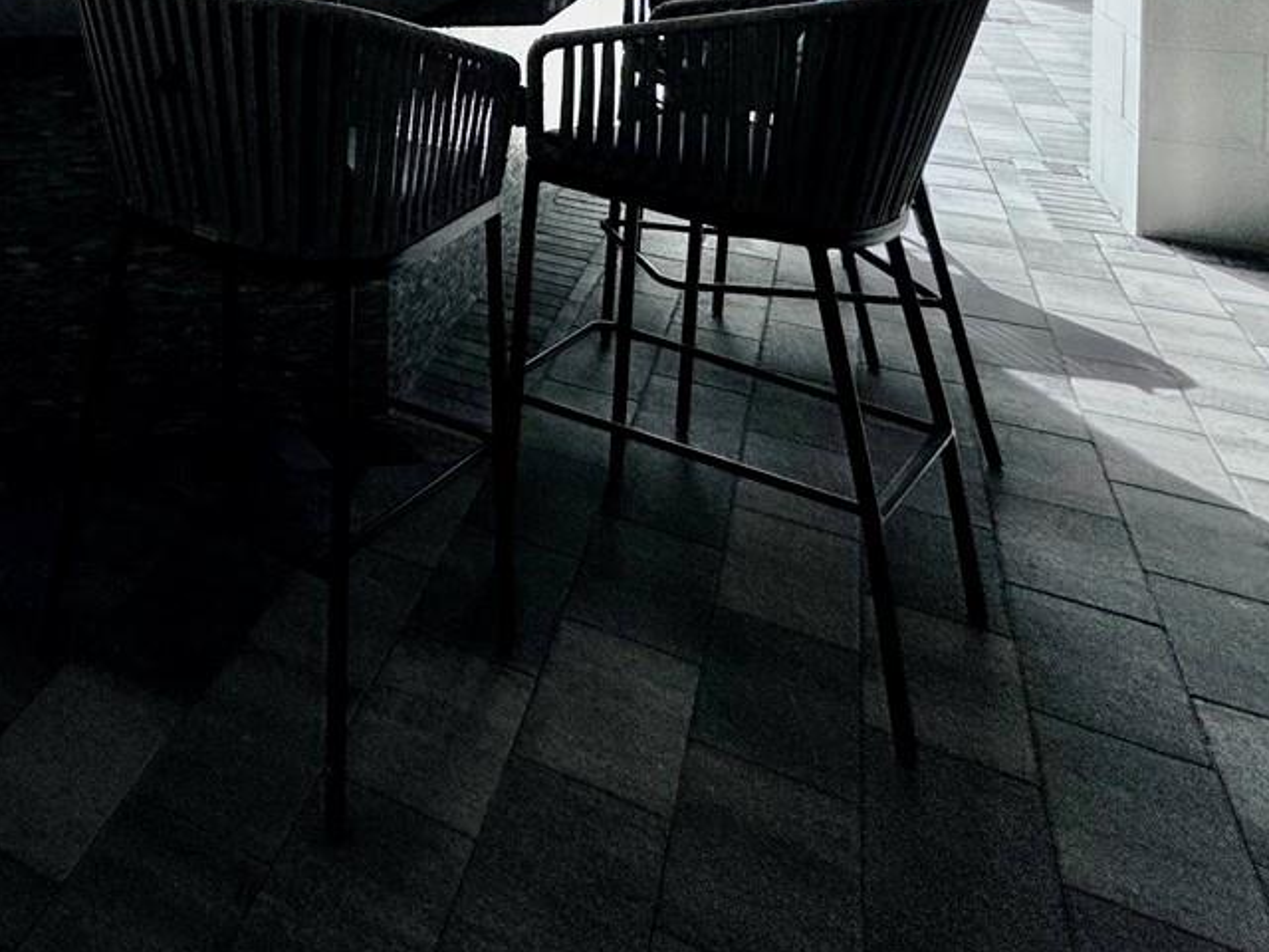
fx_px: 1283
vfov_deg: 33.6
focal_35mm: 35
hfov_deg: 41.4
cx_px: -143
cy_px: -169
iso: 50
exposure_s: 1/2584
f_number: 2.2
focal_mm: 2.22
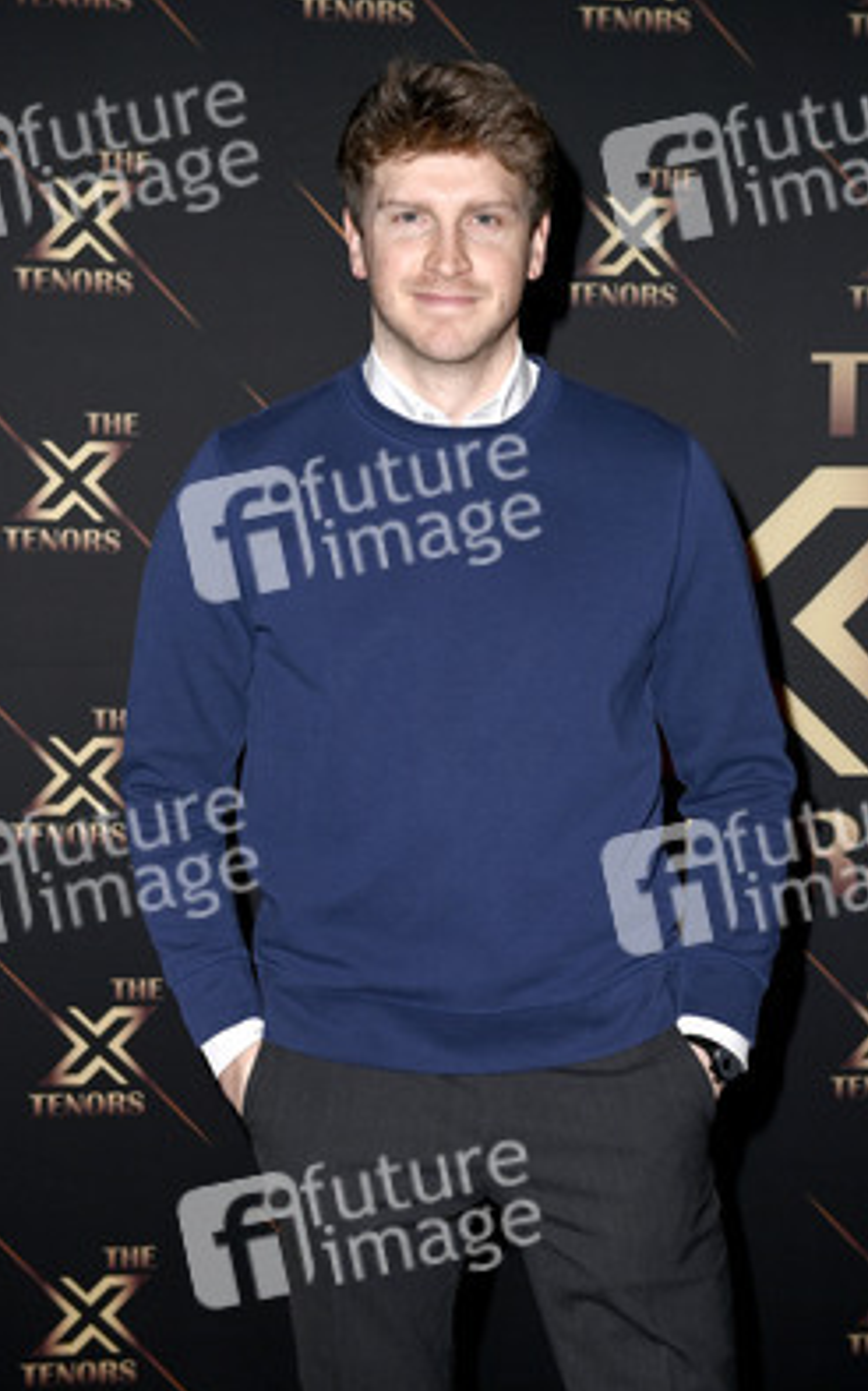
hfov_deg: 20.9
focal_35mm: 62
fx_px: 2348
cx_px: 462
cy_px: 696
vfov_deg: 33.0
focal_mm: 60
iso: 125
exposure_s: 1/200
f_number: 5
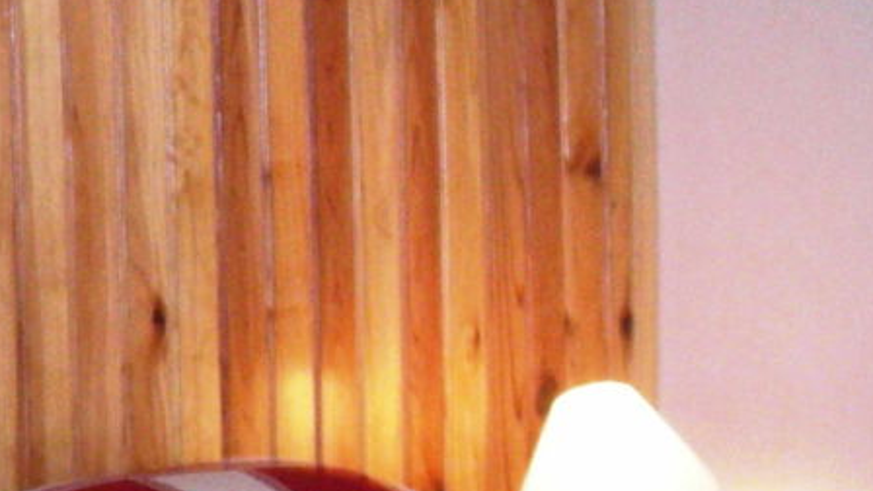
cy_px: 271
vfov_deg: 8.2
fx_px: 3426
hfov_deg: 14.1
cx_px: -146
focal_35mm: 148
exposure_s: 1/60
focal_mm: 6.3
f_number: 3.2
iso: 227
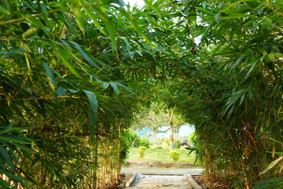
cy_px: 137
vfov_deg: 25.3
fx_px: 417
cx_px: 163
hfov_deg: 37.4
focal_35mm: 53
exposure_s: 1/200
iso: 640
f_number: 4
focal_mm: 30
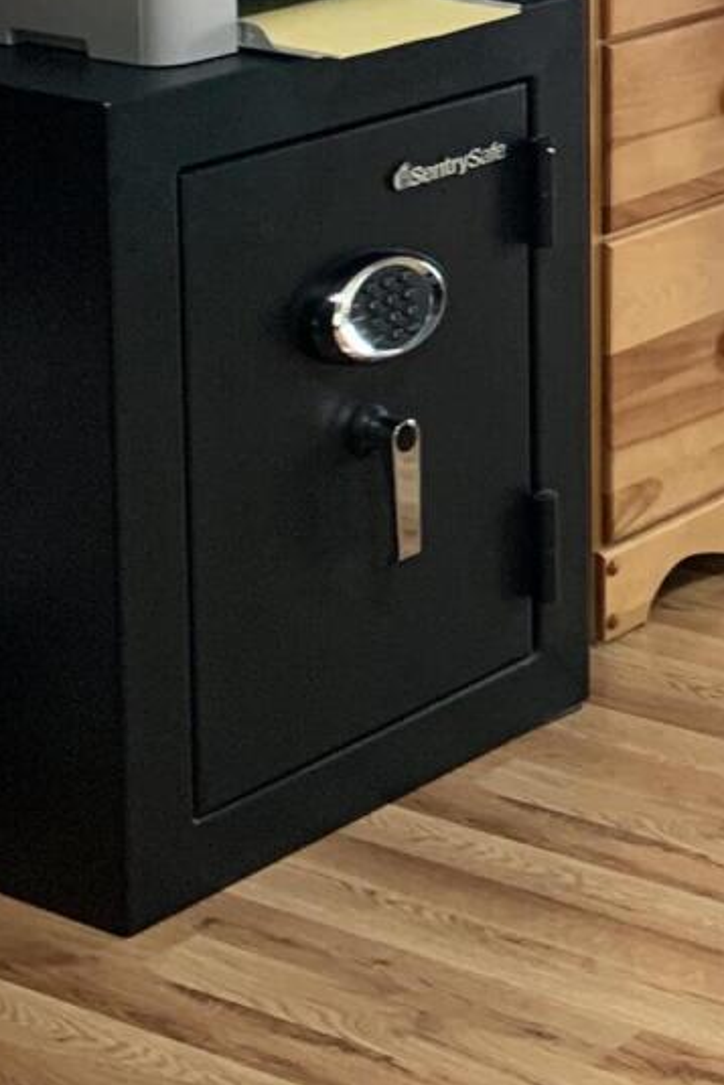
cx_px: 1243
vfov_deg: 18.9
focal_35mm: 101
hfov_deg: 12.5
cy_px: -292
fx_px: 3045
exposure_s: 1/60
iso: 125
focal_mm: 4.25
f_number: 1.8
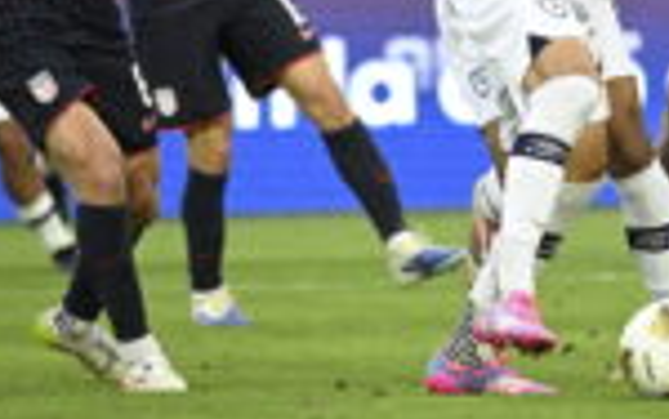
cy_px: 29
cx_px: 651
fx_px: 20874
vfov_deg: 1.2
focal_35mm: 1144
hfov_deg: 1.8
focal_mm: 420
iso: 8000
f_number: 6
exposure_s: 1/2500
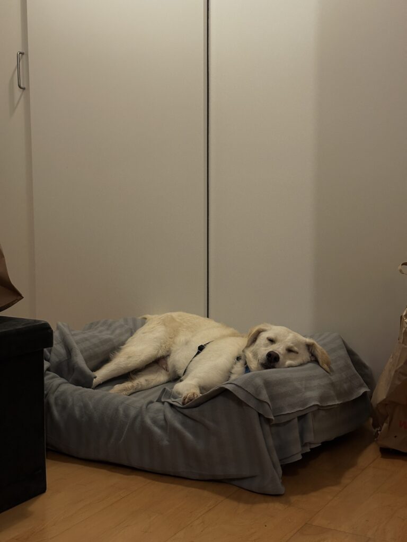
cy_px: 271
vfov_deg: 39.7
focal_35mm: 48
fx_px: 752
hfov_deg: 30.3
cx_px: 204
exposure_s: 1/33
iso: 400
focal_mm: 6.86
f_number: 1.78
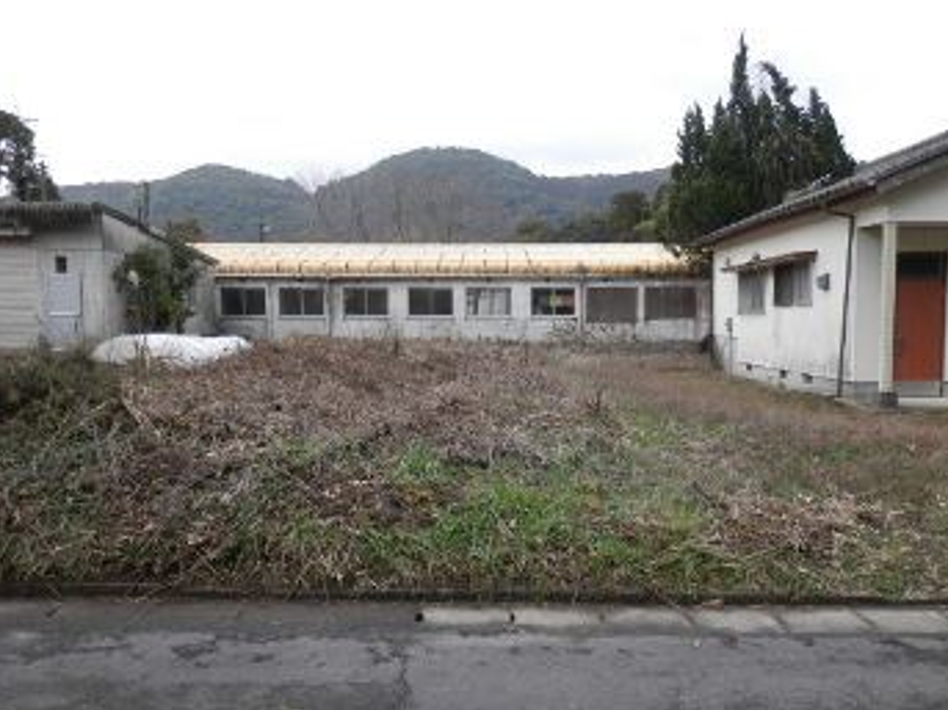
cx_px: 503
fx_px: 767
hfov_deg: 63.4
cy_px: 381
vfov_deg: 49.7
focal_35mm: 28
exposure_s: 1/200
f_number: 3
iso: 80
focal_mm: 4.5
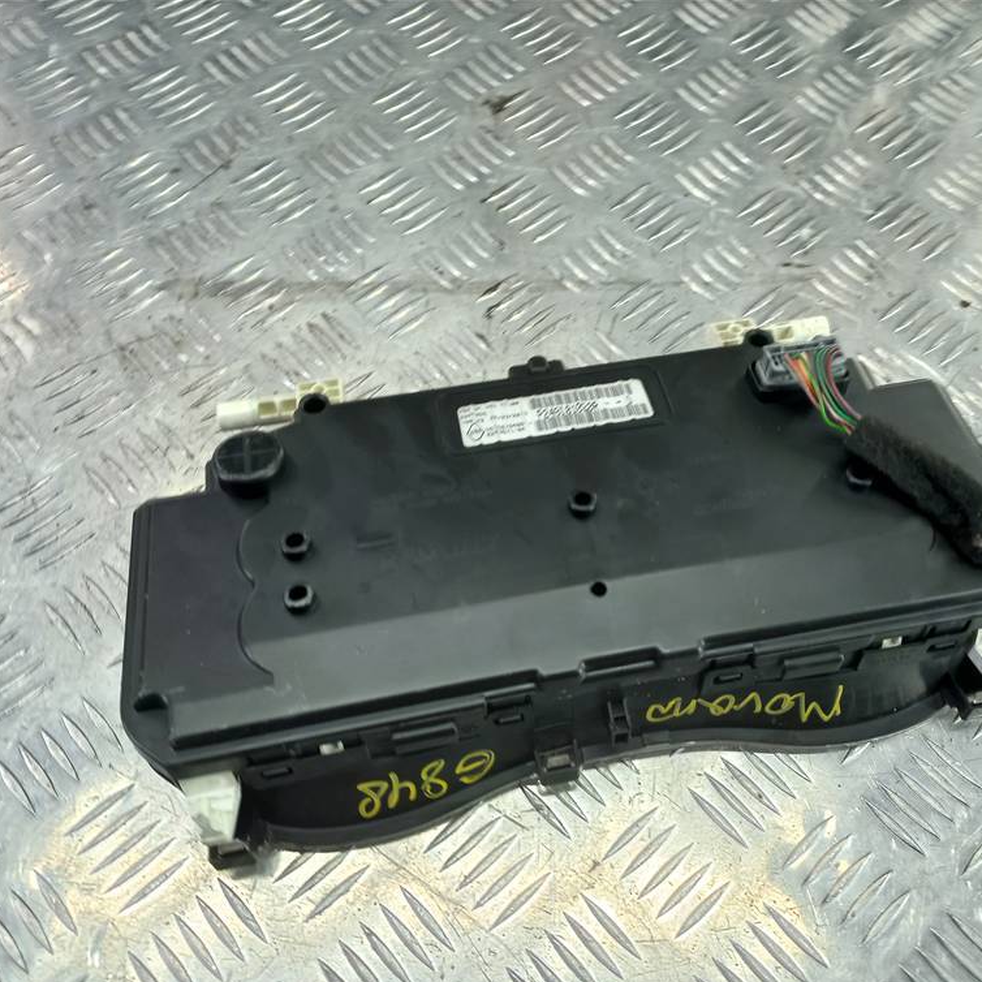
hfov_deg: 54.0
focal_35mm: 30
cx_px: 534
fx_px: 963
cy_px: 499
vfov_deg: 54.0
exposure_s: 1/50
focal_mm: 4.6
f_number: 1.8
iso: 80
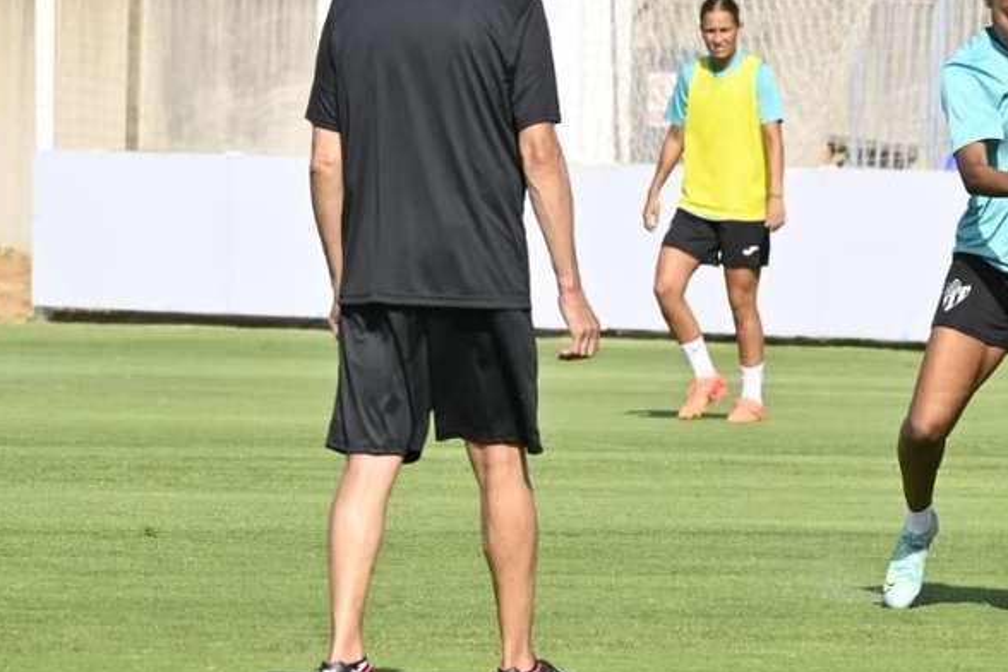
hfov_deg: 4.2
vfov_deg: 2.8
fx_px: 13719
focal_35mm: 490
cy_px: 333
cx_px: 747
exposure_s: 1/1000
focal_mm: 120
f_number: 5.3
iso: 160
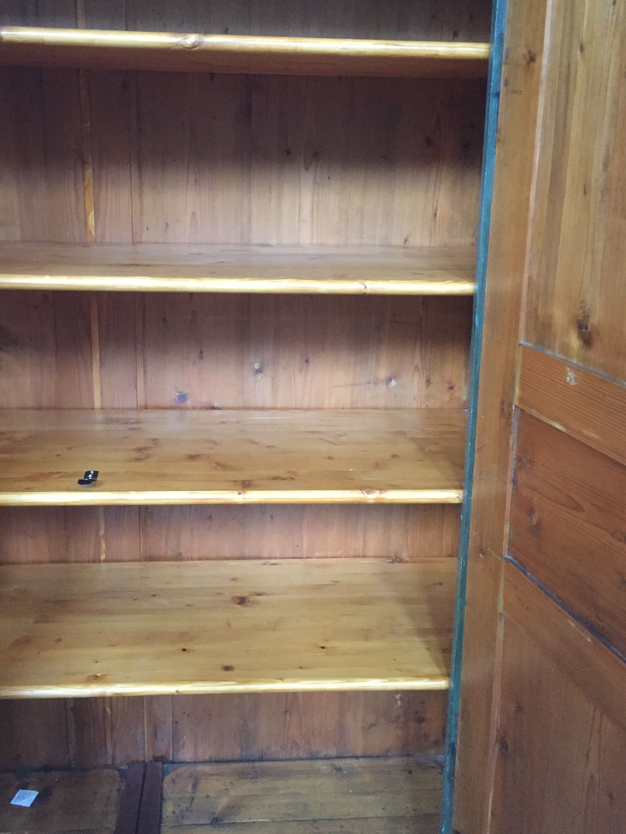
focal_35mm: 36
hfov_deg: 39.7
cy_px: 380
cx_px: 304
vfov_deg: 51.3
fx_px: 868
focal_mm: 4.15
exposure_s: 1/17
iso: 320
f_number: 2.2
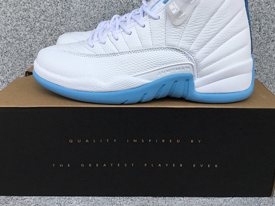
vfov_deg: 37.5
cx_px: 144
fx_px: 302
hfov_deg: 49.0
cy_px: 80
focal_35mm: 38
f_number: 2.4
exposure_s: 1/970
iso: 25
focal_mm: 3.3
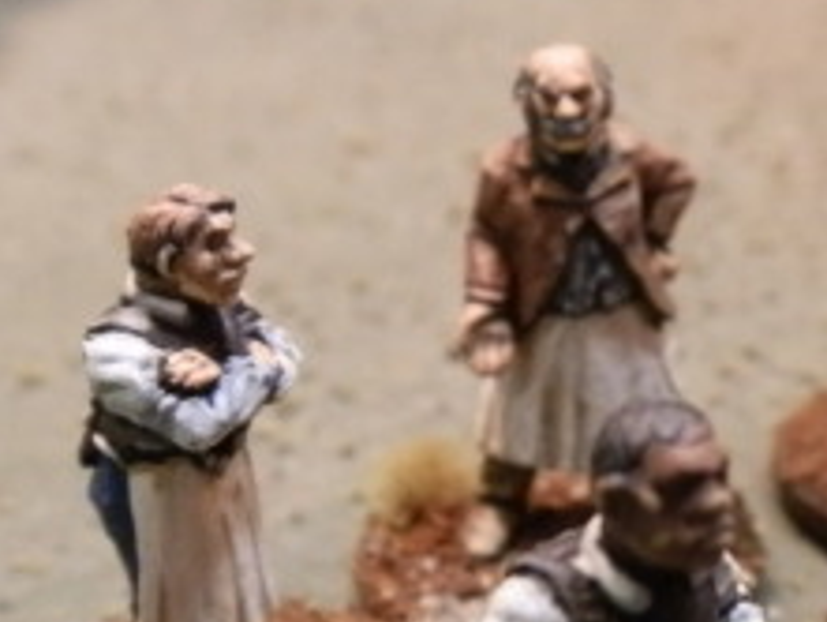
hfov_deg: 28.1
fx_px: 1625
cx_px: 636
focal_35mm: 68
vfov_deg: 21.6
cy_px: 397
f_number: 3.1
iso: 400
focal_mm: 5
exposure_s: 1/50
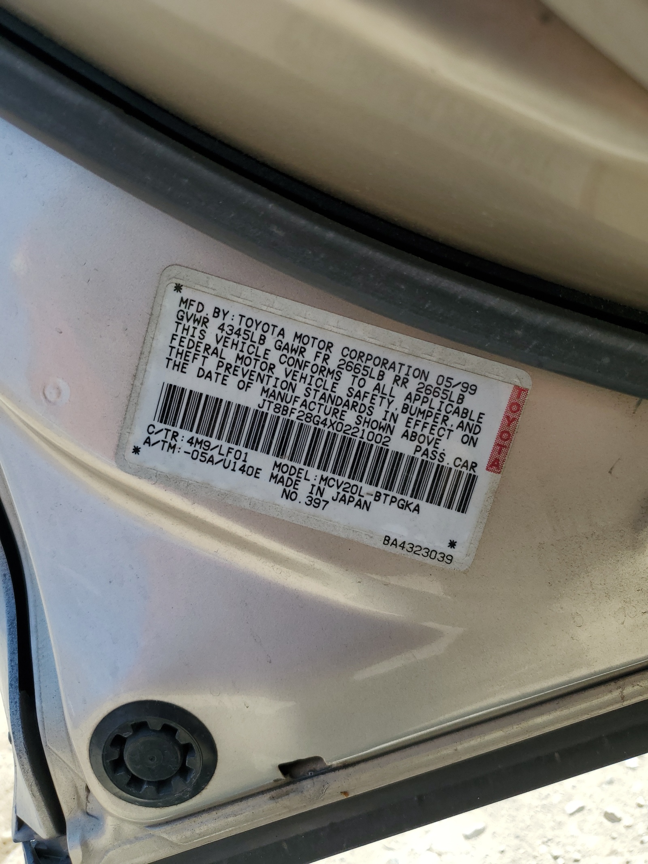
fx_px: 649
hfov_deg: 53.1
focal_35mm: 26
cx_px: 324
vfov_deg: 67.3
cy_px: 432
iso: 50
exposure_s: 1/1429
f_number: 1.5
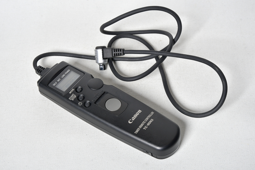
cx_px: 128
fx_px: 489
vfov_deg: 19.7
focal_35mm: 69
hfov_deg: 29.2
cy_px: 85
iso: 280
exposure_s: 1/200
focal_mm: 46
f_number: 13
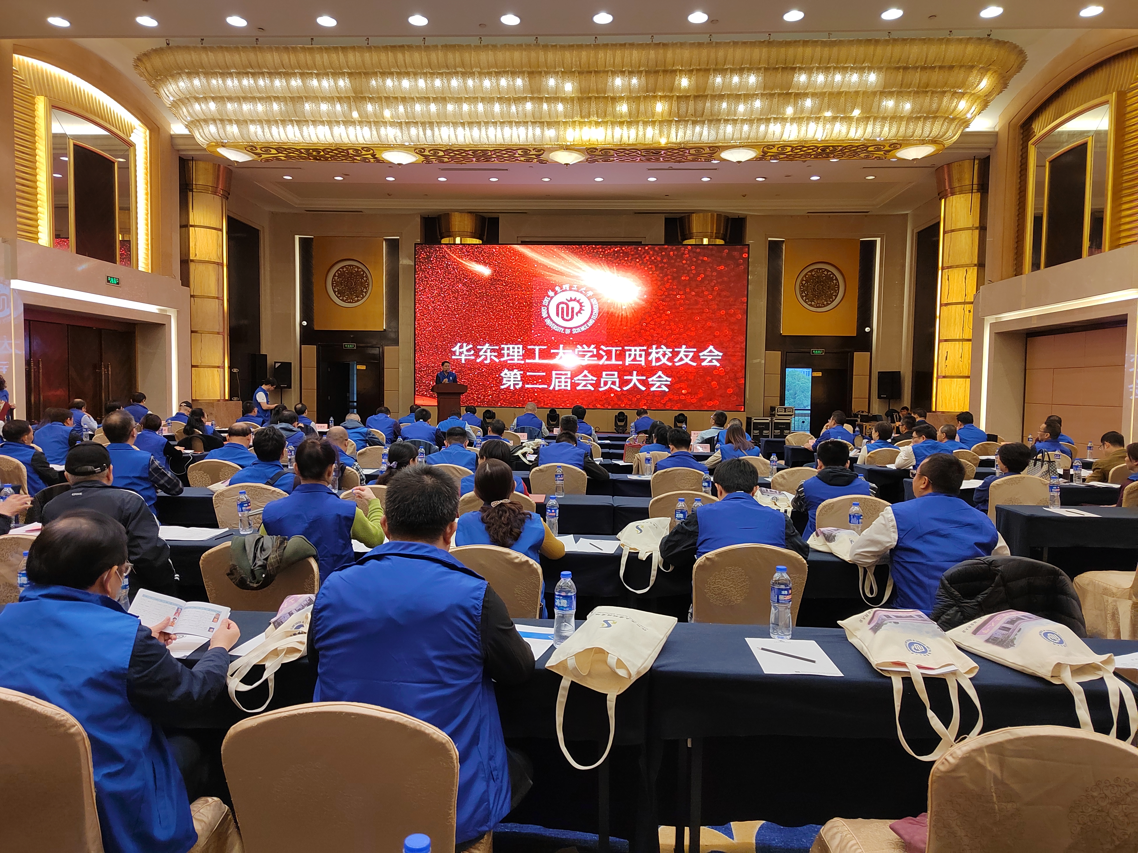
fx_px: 756
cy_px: 426
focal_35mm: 23
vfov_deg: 58.9
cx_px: 569
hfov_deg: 73.9
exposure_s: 1/100
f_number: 1.9
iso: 978
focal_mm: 5.52
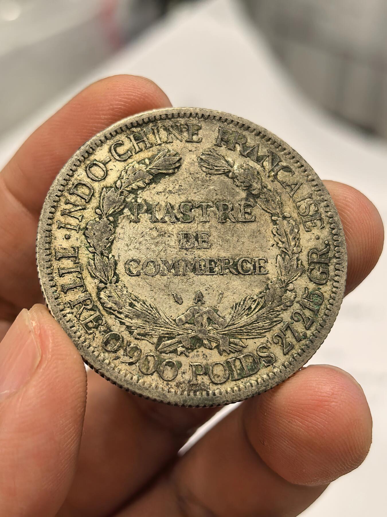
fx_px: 805
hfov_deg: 27.0
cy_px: 258
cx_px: 194
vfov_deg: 35.5
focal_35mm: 54
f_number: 2
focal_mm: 6.98
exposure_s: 1/100
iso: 320
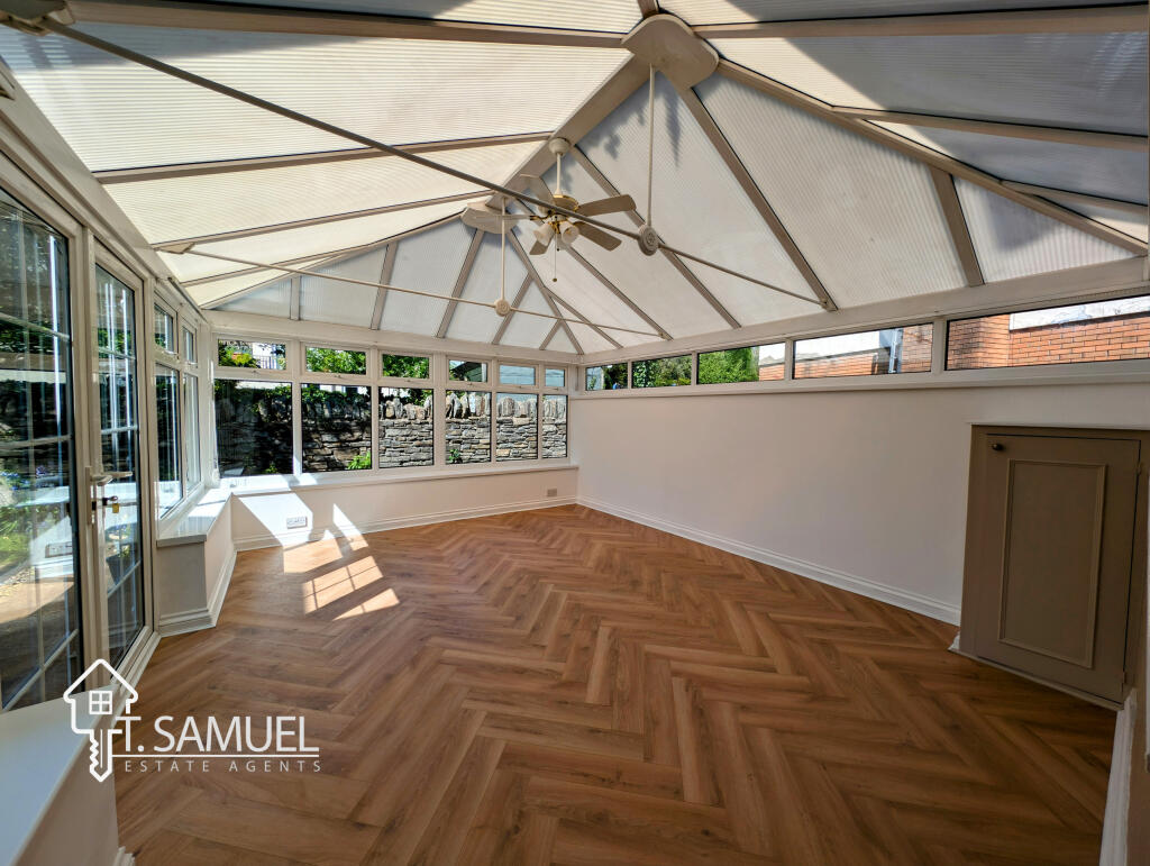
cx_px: 575
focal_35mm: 12
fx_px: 399
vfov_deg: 94.6
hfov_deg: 110.5
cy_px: 433
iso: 34
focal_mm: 2.23
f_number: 1.95
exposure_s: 1/1186
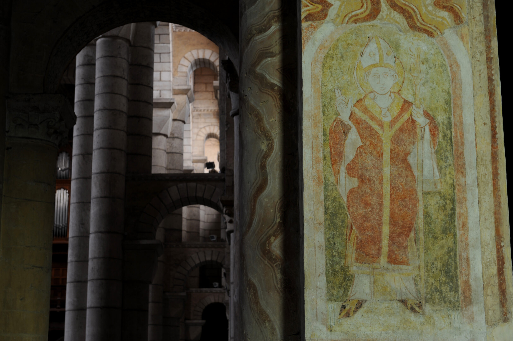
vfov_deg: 19.4
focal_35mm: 70
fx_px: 997
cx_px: 256
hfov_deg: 28.9
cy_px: 170
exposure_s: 1/2
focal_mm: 70
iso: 200
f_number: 7.1
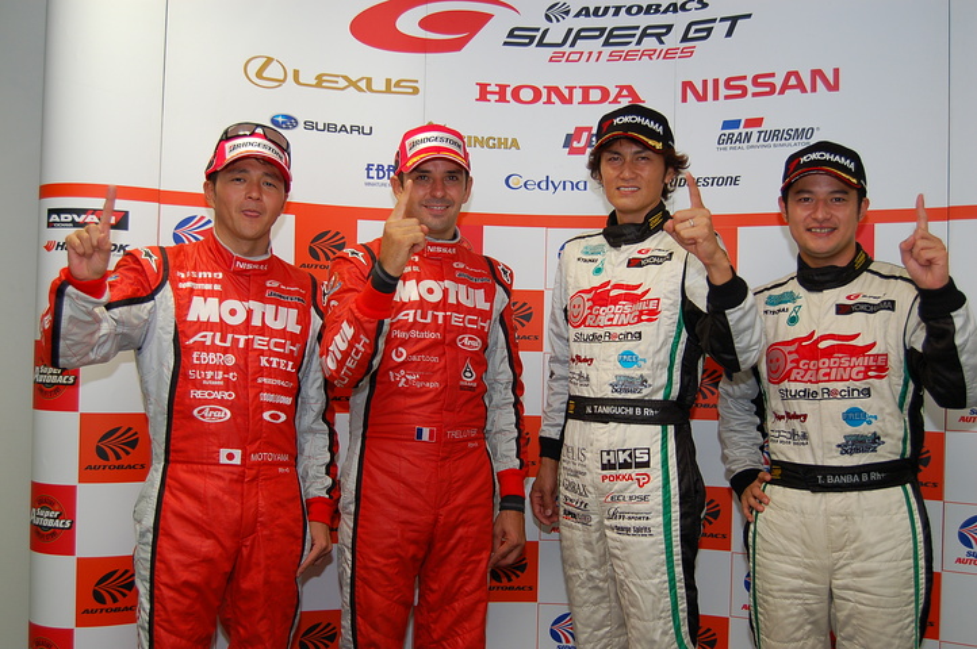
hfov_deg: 53.2
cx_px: 488
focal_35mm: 36
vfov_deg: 36.8
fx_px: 976
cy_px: 324
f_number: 4
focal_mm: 24
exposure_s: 1/60
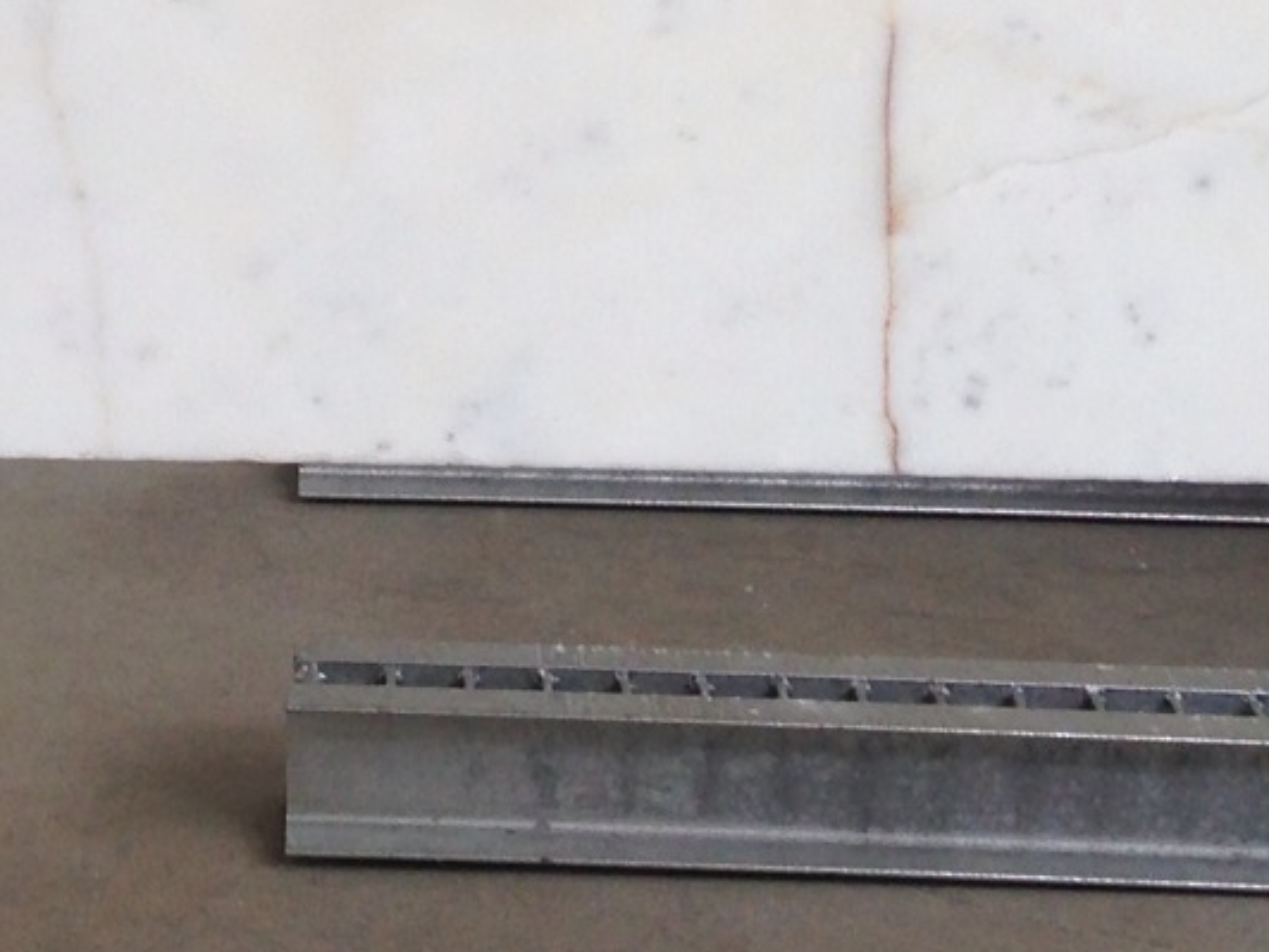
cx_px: 248
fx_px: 4656
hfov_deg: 15.4
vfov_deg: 11.0
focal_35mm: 127
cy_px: -699
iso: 50
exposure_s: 1/198
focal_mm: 4.13
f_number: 2.4
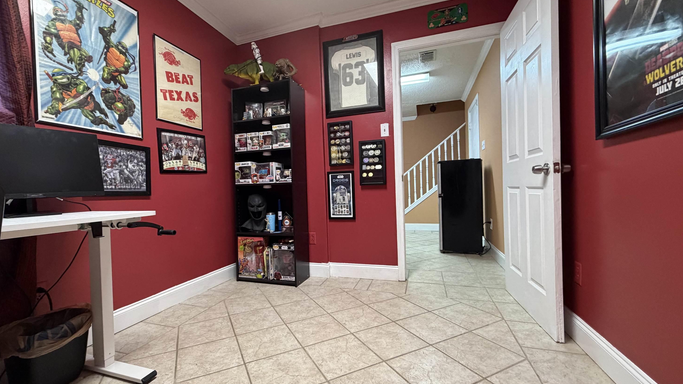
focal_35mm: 16
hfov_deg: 99.3
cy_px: 195
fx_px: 290
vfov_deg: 67.1
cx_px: 327
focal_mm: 2.22
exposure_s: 1/68
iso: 320
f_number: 2.2
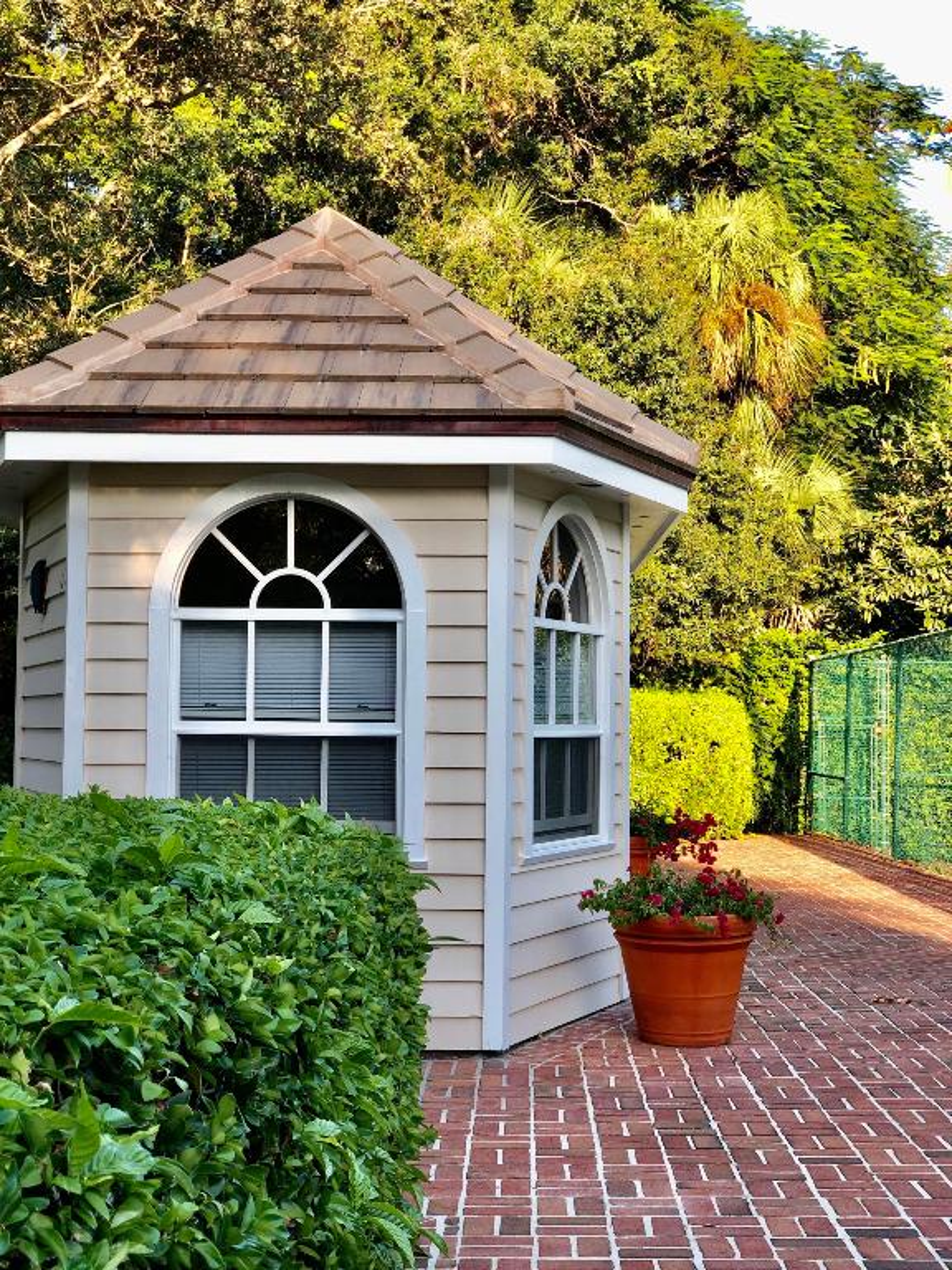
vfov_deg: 36.8
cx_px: 476
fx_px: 1907
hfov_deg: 28.0
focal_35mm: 52
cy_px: 635
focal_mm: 6
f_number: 2.4
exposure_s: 1/120
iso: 16
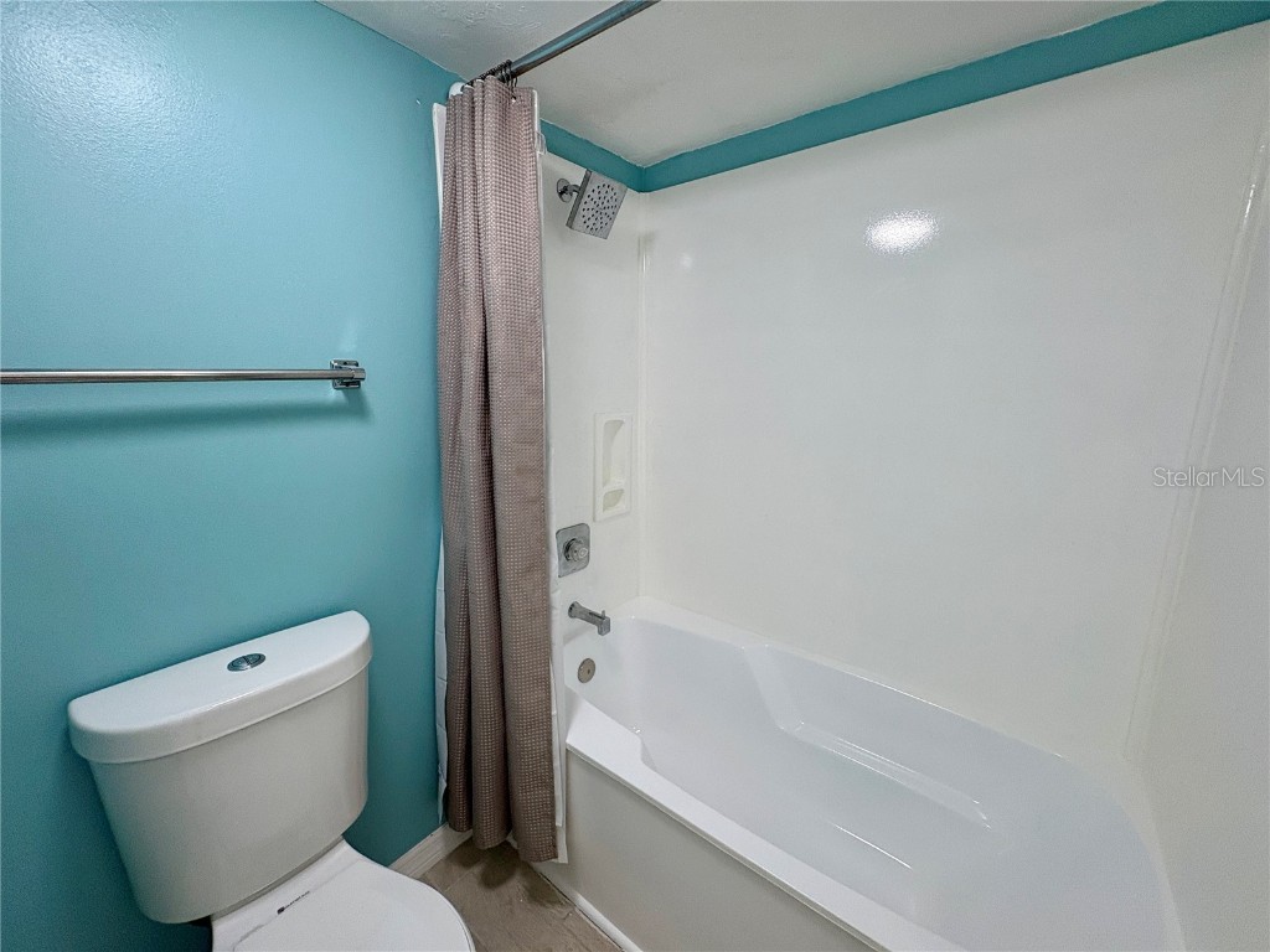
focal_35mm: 14
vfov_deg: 85.7
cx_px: 635
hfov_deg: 102.1
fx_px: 514
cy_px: 476
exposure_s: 1/120
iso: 160
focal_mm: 2.22
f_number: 2.2
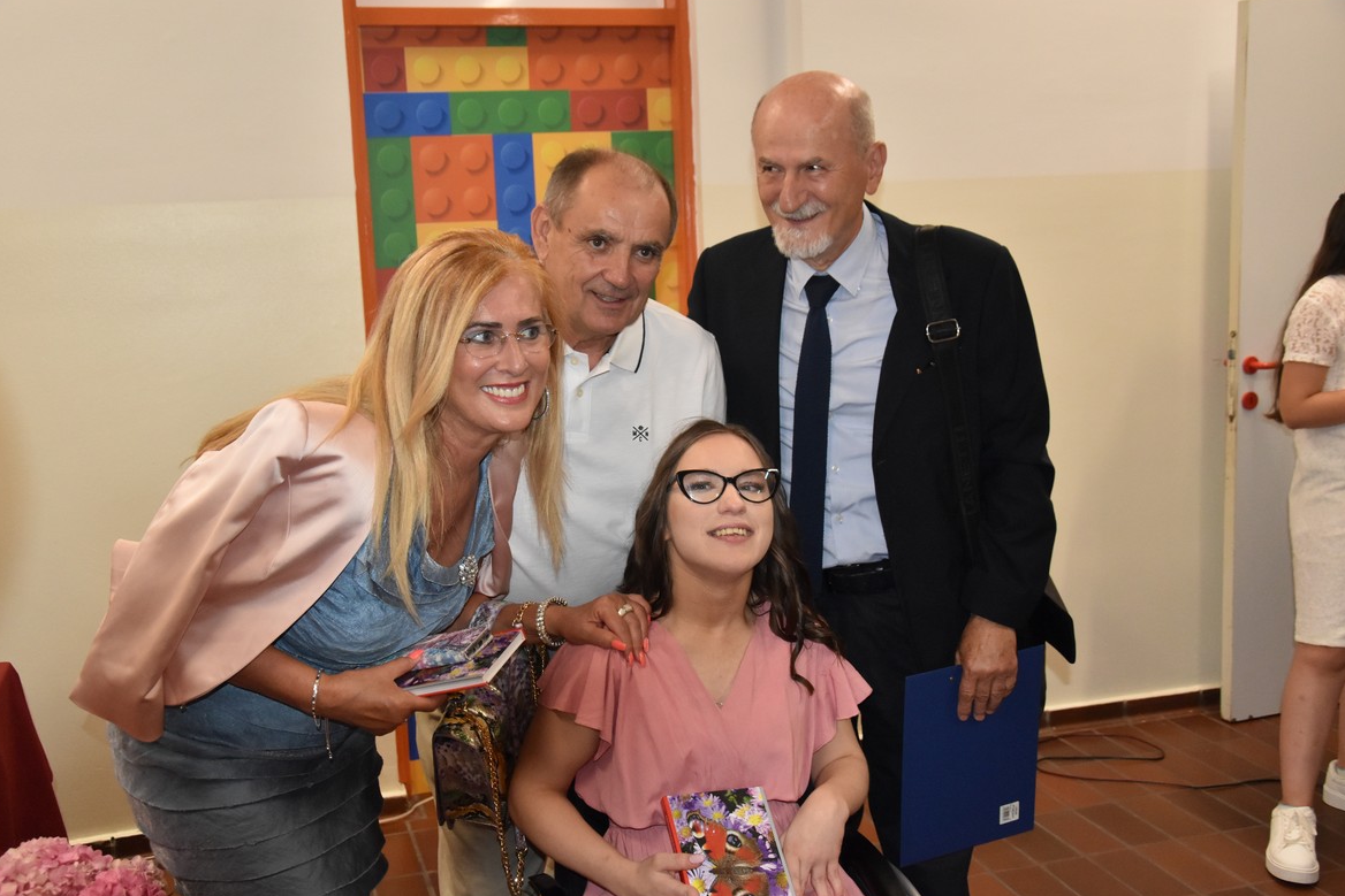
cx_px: 658
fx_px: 1439
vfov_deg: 34.6
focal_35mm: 39
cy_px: 447
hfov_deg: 50.1
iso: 1600
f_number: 4
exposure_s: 1/100
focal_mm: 25
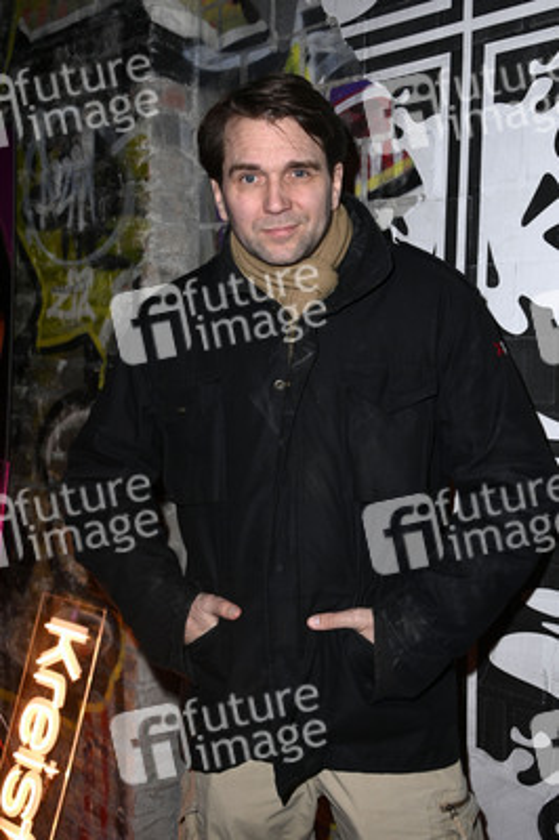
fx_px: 1027
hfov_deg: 30.5
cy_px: 420
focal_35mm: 44
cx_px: 280
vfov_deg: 44.5
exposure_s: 1/125
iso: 800
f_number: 5
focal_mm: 44
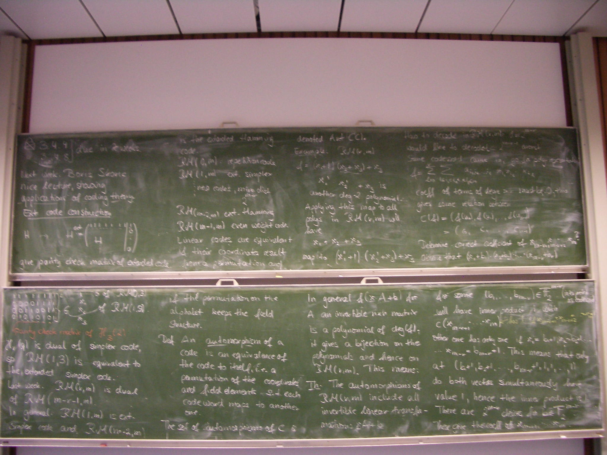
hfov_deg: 52.6
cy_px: 228
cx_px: 304
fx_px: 614
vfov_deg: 40.7
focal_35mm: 35
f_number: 2.6
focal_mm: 5.8
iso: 200
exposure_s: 1/13
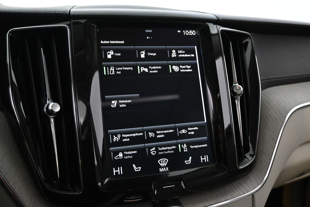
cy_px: 104
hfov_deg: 59.5
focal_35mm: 32
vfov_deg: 41.7
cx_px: 155
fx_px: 271
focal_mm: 21
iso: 3600
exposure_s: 1/30
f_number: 4
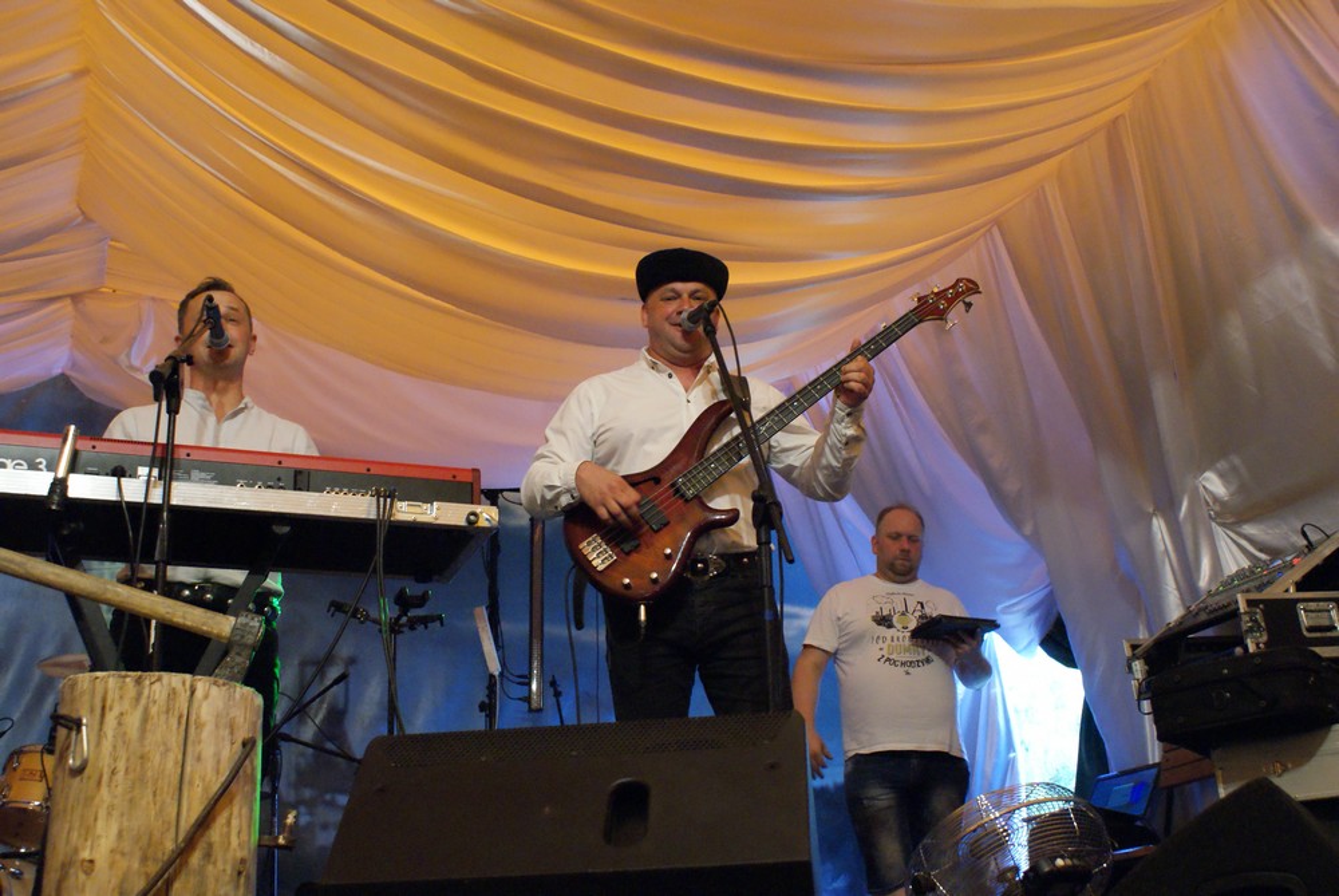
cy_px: 448
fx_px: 1452
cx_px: 670
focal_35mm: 39
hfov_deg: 49.5
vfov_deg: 34.3
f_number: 5.6
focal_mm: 26
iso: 1600
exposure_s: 1/60
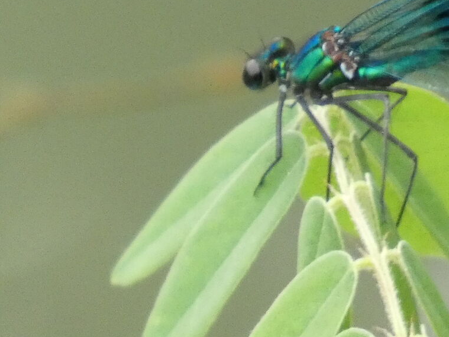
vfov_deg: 0.4
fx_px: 49191
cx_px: 387
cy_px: -72
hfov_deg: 0.5
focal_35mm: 3793
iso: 640
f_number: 5.9
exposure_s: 1/125
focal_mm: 215
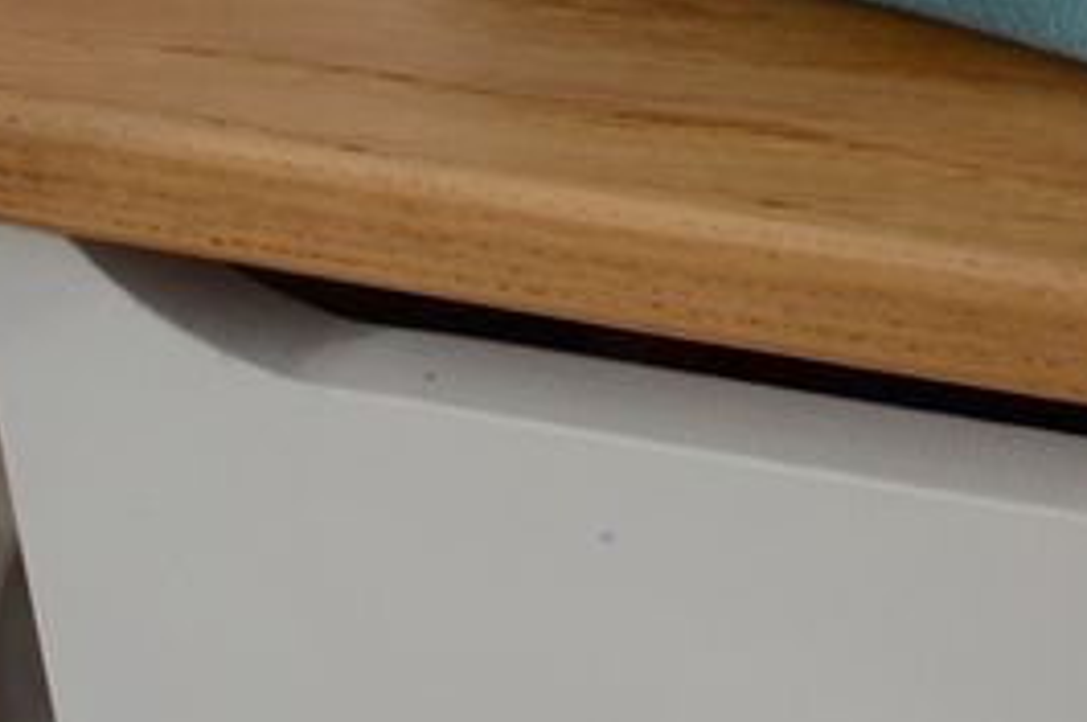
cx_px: 1423
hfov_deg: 10.2
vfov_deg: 6.8
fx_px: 5968
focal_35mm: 198
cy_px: -451
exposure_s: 1/400
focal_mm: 35
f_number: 5
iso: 800
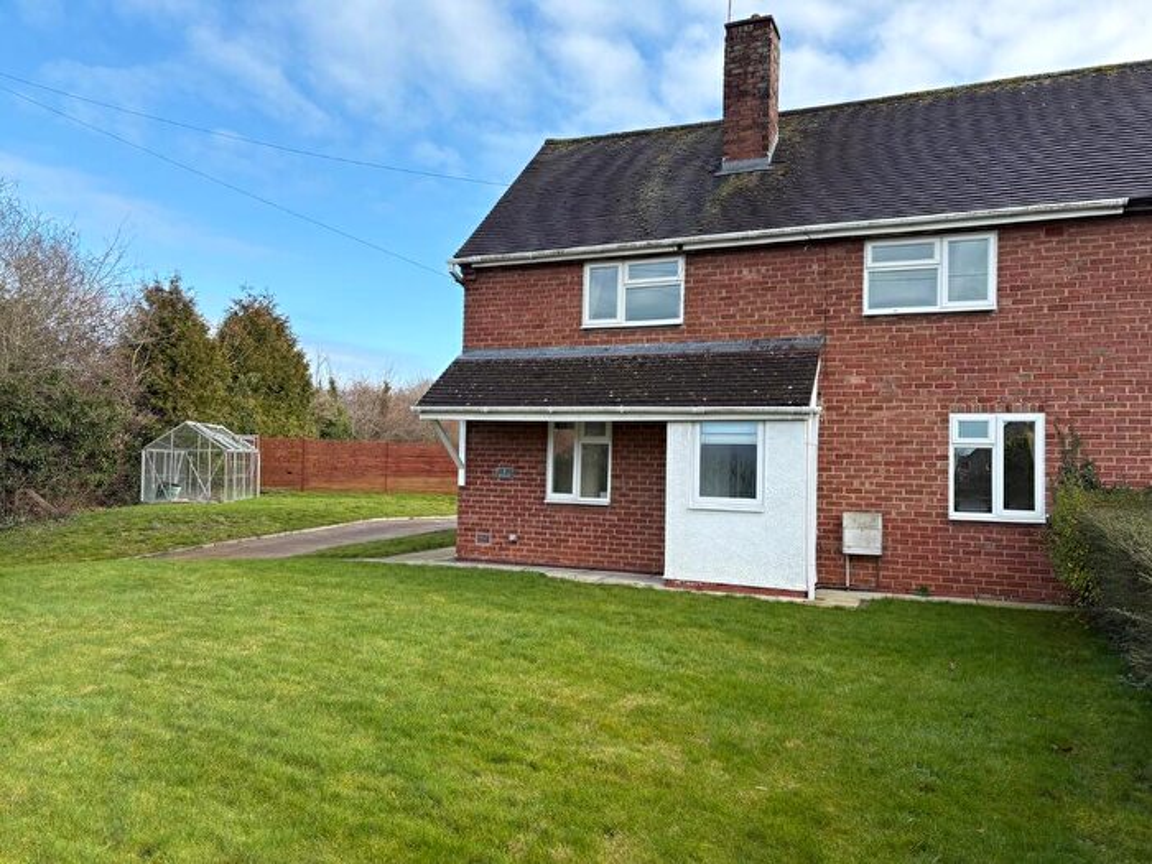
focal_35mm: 26
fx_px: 865
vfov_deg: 53.1
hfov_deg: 67.3
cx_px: 576
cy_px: 432
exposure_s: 1/1196
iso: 50
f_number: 1.6
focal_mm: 5.96
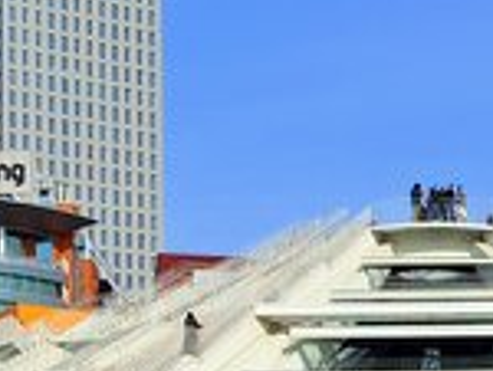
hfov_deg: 19.5
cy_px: 456
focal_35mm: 98
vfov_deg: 14.6
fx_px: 1398
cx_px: 467
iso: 40
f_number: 1.8
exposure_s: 1/2924
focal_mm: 5.54
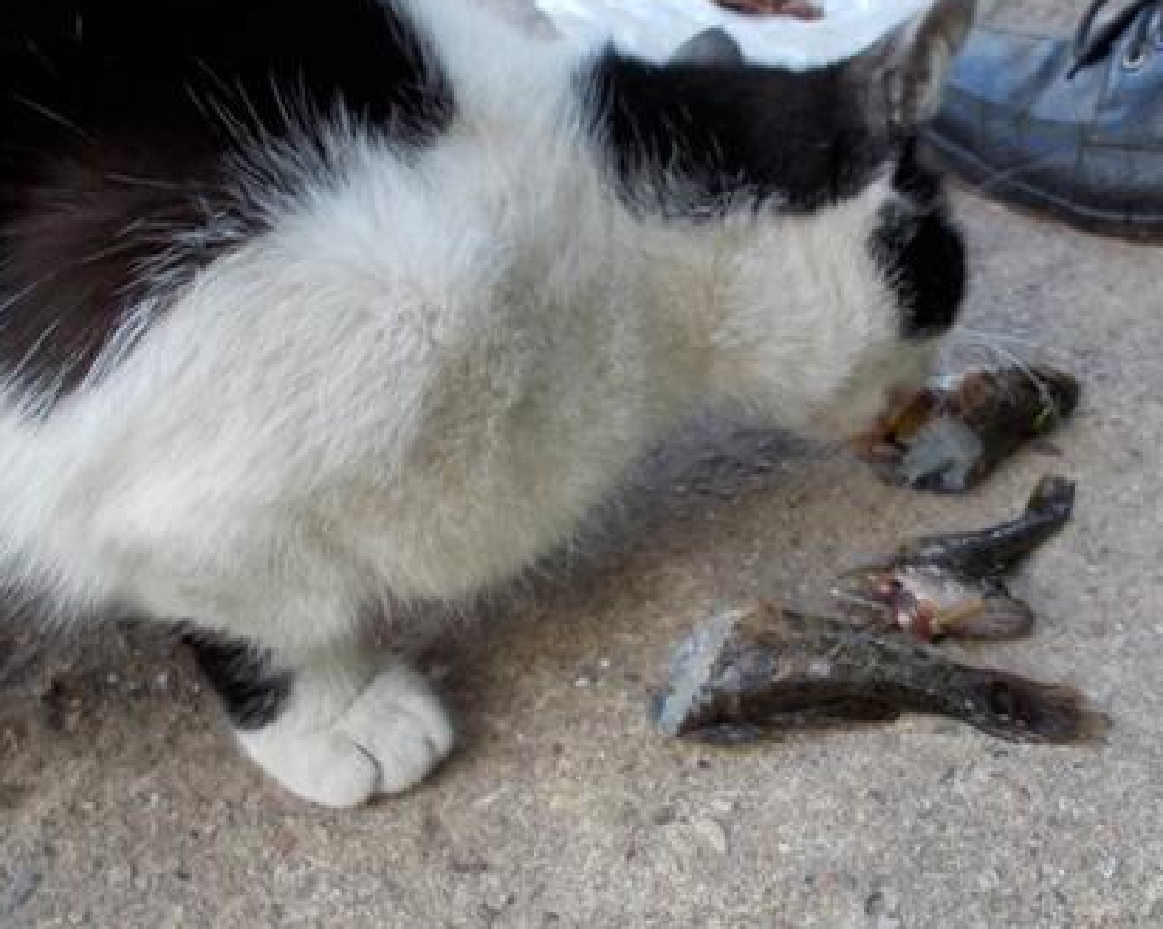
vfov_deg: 34.1
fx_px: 1513
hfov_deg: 41.3
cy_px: 418
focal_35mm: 44
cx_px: 805
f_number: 3.3
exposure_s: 1/60
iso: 80
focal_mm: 4.1
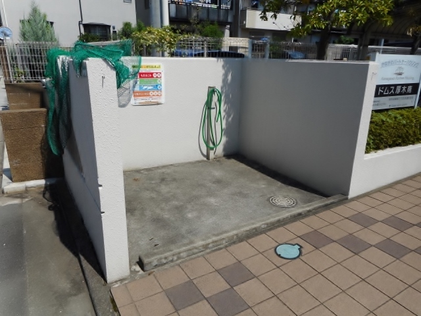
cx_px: 210
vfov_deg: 54.9
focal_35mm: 25
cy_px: 158
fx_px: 304
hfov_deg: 69.4
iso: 80
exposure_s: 1/1000
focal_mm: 4.5
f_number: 3.7
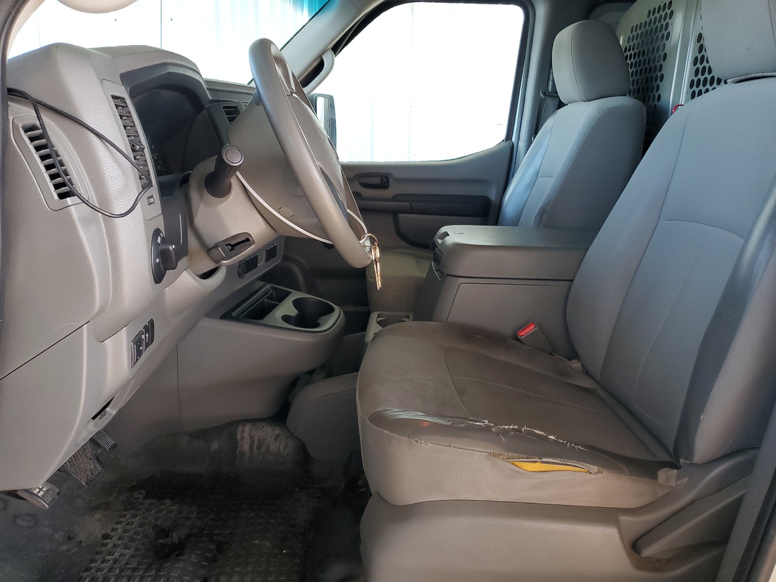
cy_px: 291
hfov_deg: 67.3
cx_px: 388
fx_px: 583
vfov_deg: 53.1
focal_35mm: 26
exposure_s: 1/120
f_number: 1.5
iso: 73
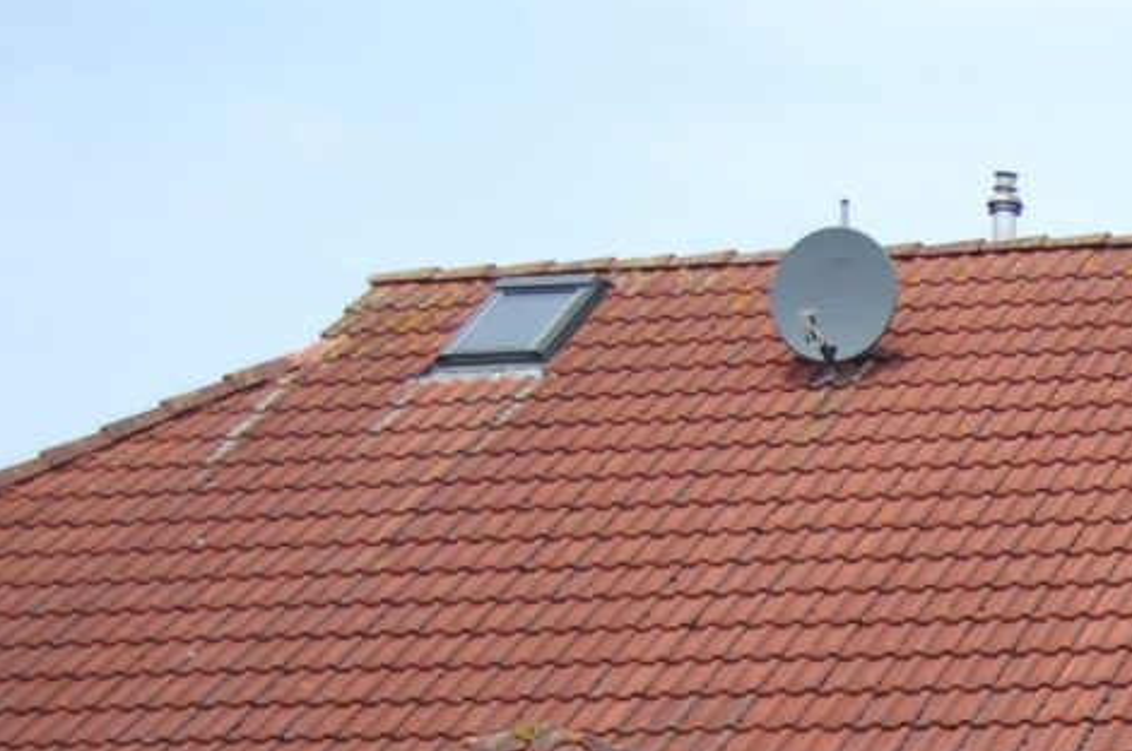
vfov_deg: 11.6
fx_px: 3611
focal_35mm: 115
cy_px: 957
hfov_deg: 16.4
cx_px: 1647
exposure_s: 1/1000
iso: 200
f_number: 4
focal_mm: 24
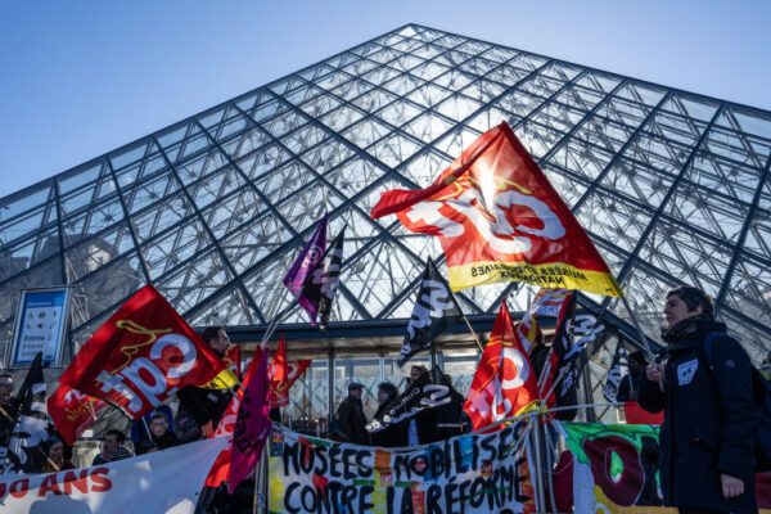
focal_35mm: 26
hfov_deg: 69.4
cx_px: 386
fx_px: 557
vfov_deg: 49.6
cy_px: 257
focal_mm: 26
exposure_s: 1/500
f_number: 9
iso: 320
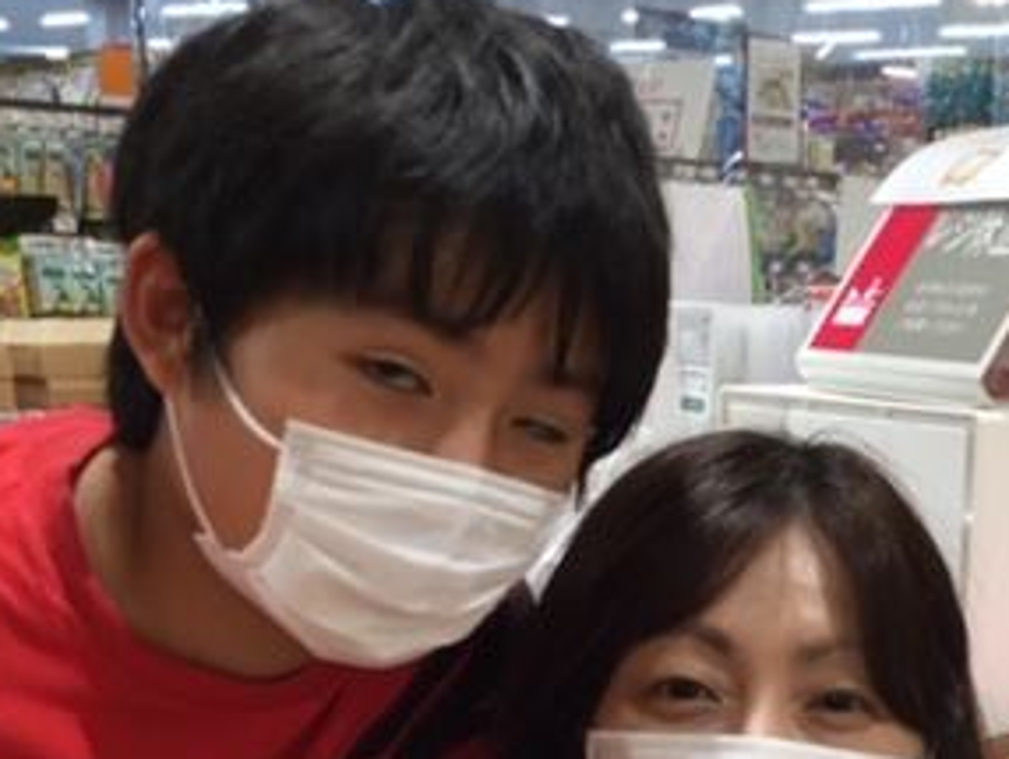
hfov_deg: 28.9
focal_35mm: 65
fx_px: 1896
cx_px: 850
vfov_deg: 22.1
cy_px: 688
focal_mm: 3.3
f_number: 2.4
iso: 50
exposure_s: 1/30
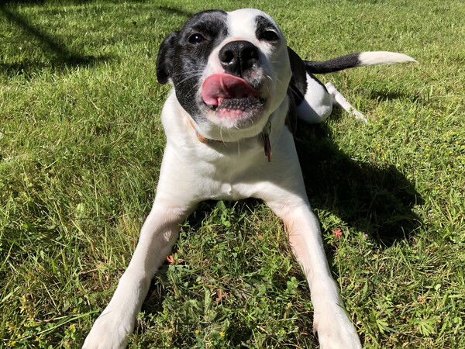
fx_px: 376
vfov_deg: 49.7
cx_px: 232
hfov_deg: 63.4
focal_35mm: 28
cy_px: 174
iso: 20
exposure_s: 1/1715
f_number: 1.8
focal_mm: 3.99
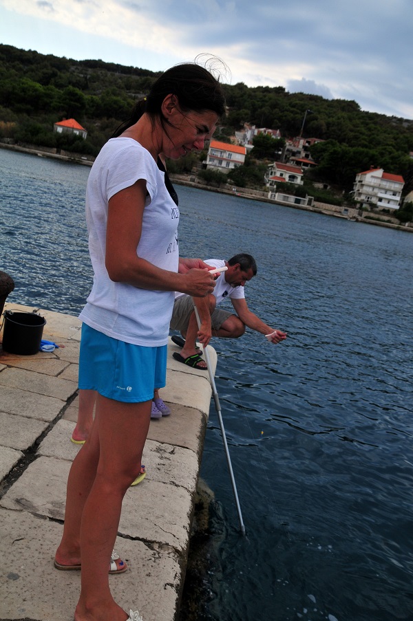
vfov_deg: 57.3
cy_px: 310
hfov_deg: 39.9
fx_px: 569
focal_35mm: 33
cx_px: 206
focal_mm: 22
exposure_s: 1/1000
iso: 320
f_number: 9
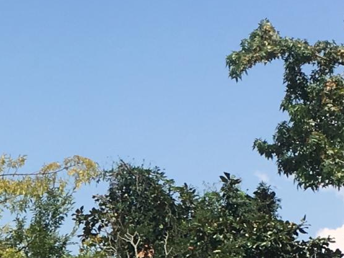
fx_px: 1561
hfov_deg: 12.4
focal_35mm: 157
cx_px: -33
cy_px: 456
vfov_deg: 9.1
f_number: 2.2
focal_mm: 4.15
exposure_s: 1/1425
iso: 25
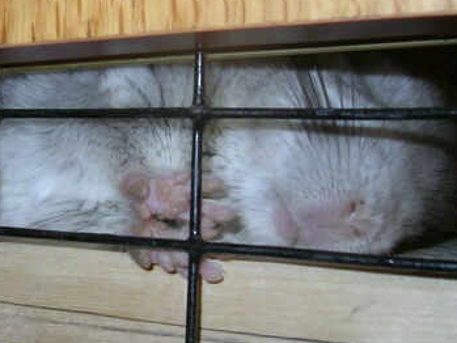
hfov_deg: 28.7
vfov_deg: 22.2
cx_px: 88
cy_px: 127
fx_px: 872
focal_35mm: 66
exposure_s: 1/30
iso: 100
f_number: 4.8
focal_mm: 5.6
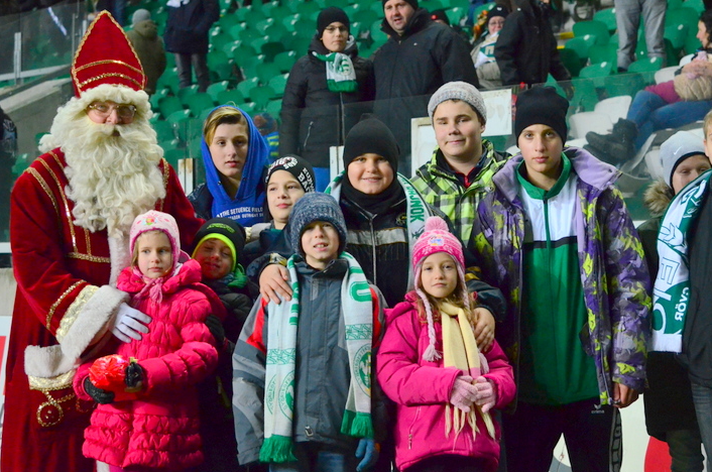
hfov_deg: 17.2
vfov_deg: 11.5
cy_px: 252
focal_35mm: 119
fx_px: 2349
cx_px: 345
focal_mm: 70
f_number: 5.6
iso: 4000
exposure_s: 1/320
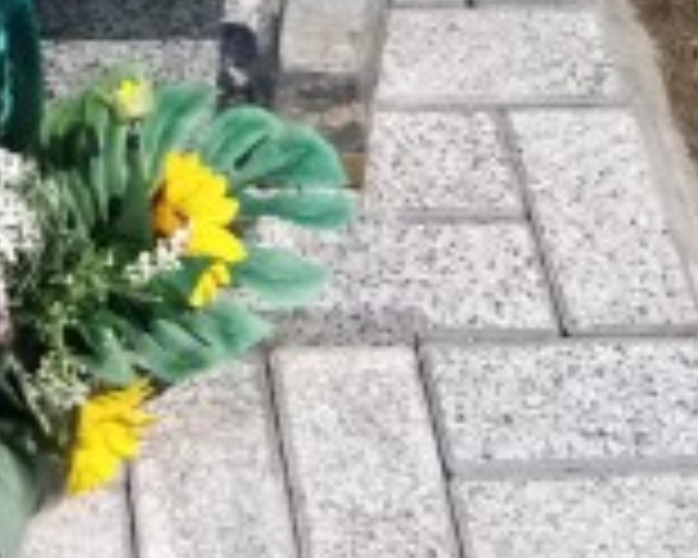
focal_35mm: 105
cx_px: -77
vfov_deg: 13.0
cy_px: -495
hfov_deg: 17.6
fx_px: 2169
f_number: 1.8
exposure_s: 1/2041
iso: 111
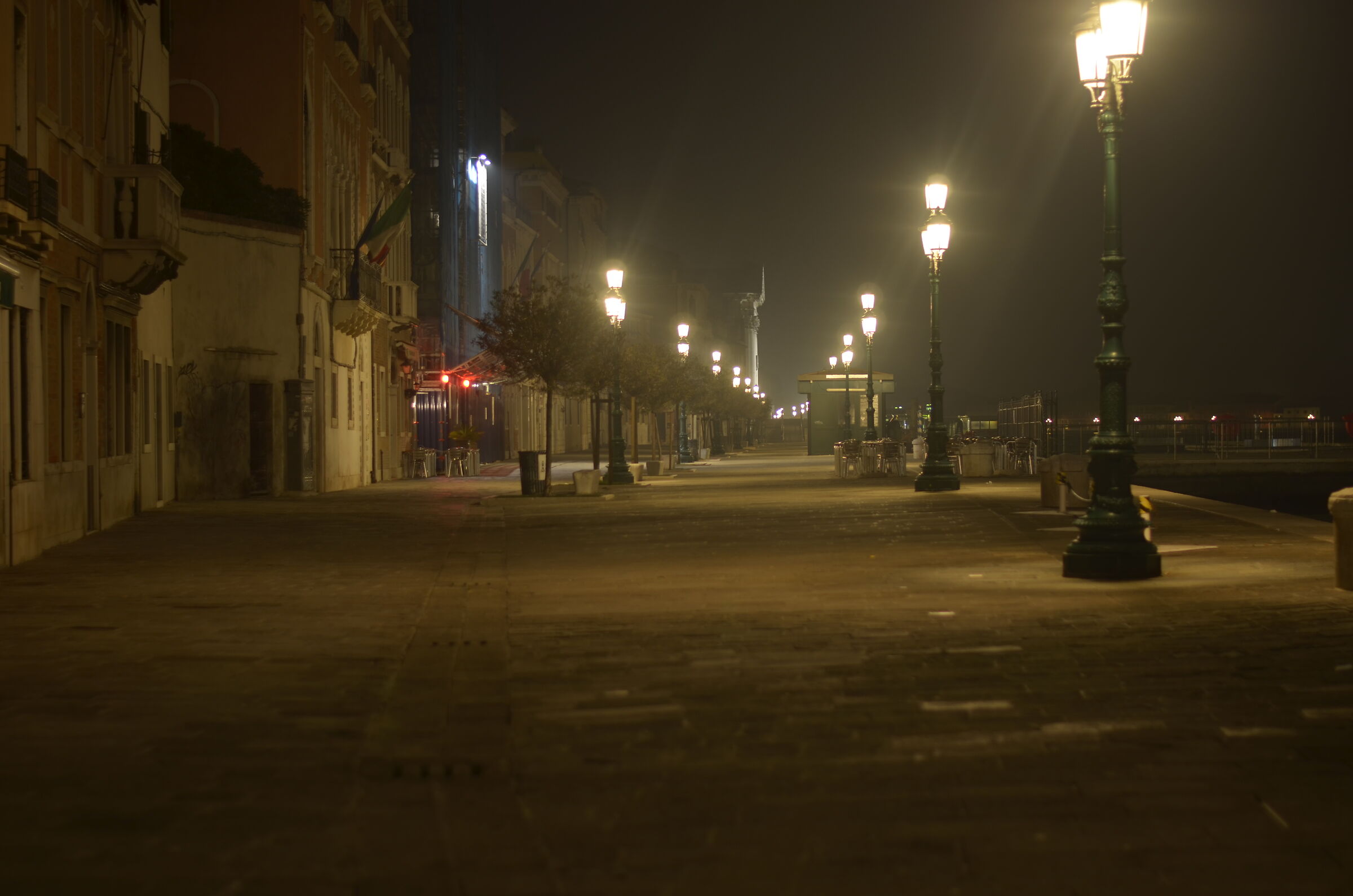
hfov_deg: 27.0
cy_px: 448
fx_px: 2813
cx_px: 676
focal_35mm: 75
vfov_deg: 18.1
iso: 100
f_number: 1.8
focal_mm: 50
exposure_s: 1/2.5
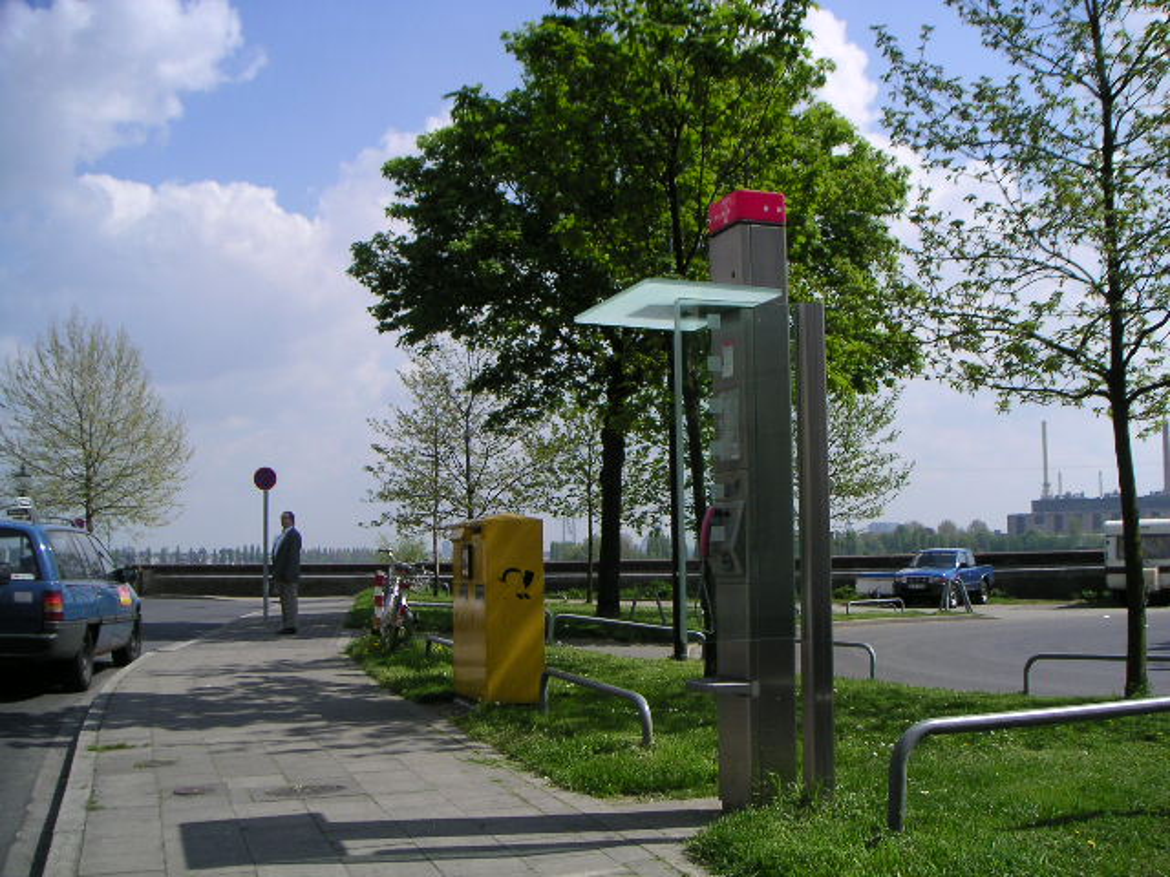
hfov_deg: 47.9
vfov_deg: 36.8
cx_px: 585
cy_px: 438
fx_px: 1318
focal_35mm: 39
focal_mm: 6.1
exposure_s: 1/180
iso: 50
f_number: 6.7
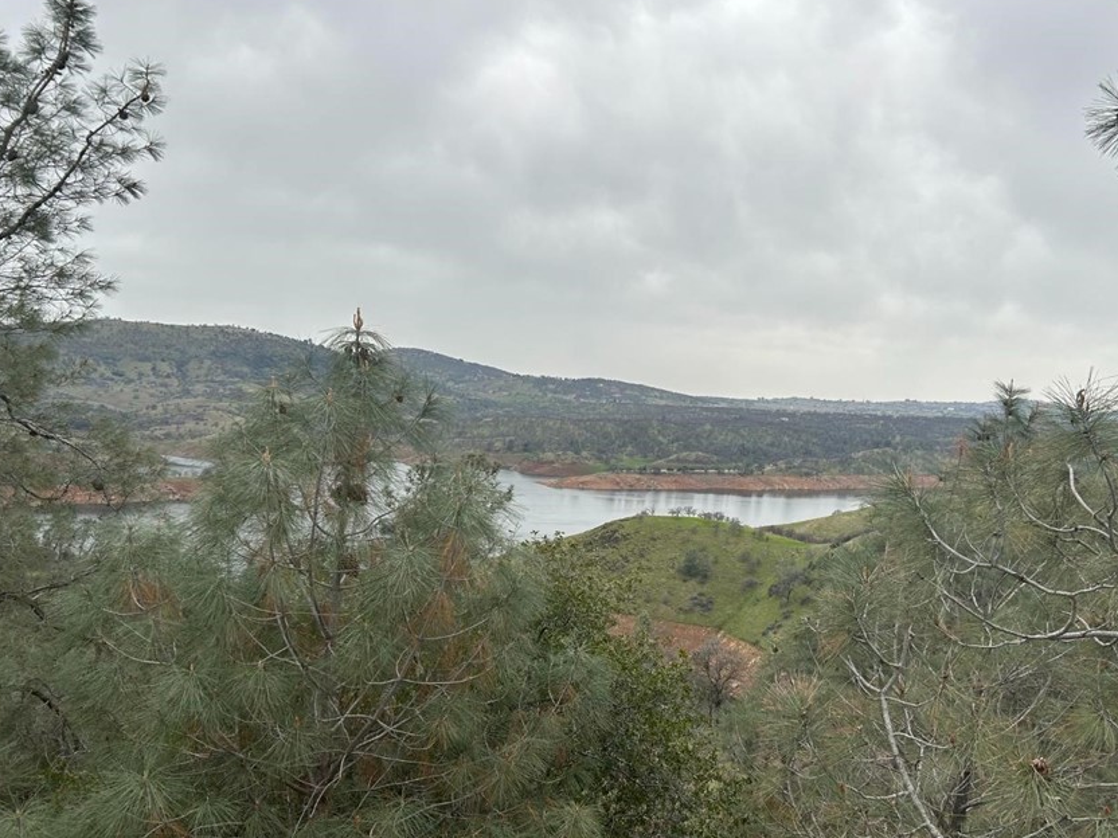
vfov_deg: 44.1
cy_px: 453
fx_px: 1034
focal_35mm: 32
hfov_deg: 56.7
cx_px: 611
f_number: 1.5
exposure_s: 1/780
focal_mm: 5.7
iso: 50
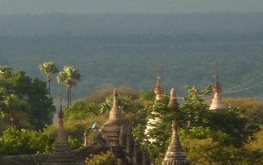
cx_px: -364
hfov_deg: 1.3
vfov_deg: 0.8
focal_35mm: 1630
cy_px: -38
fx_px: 11689
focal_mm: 49.2
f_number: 4.9
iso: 80
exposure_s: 1/160
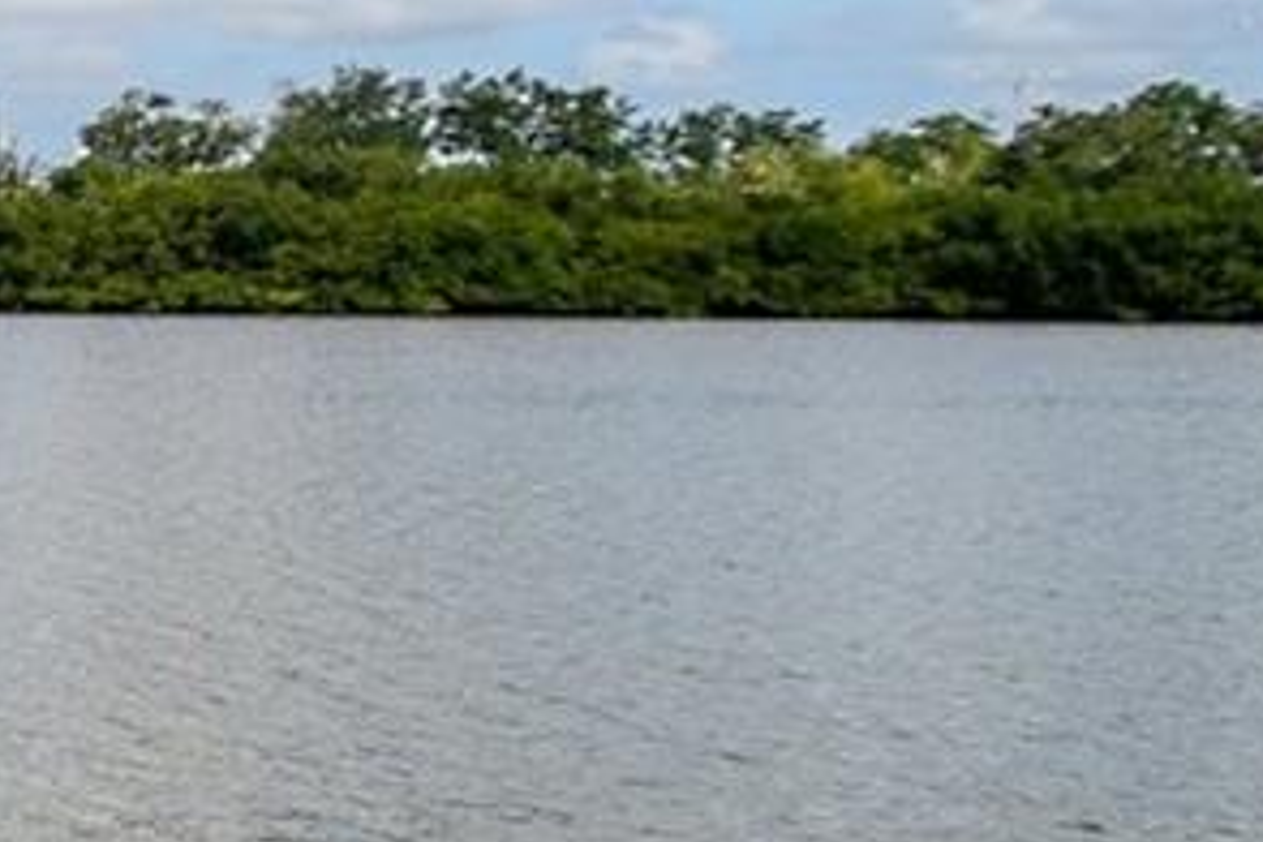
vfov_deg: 15.6
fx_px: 3052
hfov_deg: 15.0
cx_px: -1701
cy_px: 223
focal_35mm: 87
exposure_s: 1/200
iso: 100
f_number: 7.1
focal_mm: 11
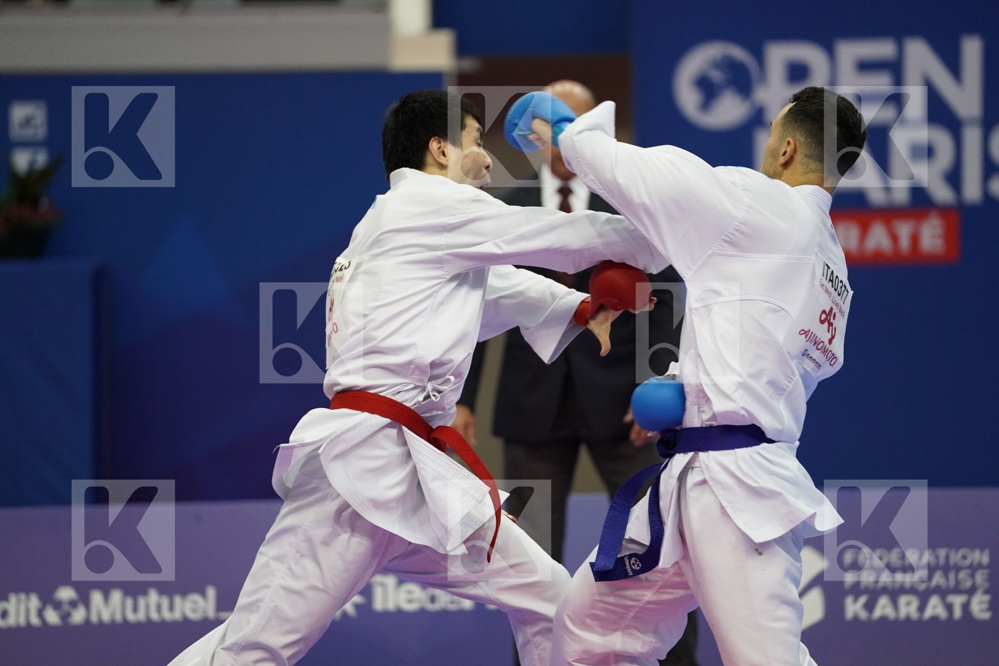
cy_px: 333
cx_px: 500
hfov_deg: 11.4
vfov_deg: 7.6
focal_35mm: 181
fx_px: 5022
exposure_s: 1/1000
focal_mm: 181
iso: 3200
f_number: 2.8
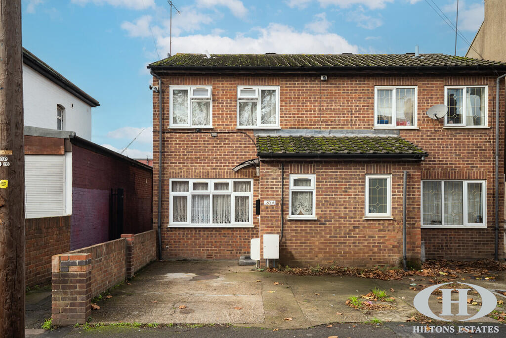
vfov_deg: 43.6
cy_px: 169
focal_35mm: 30
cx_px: 253
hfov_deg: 61.9
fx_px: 422
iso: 250
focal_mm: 30
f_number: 5.6
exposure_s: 1/320
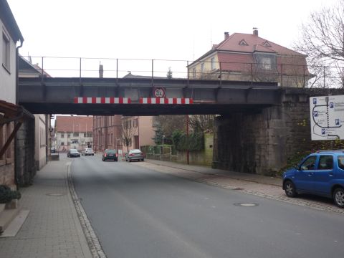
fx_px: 368
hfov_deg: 50.1
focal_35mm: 37
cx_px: 172
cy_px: 129
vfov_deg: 38.7
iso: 100
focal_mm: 5.2
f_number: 3.3
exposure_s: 1/60
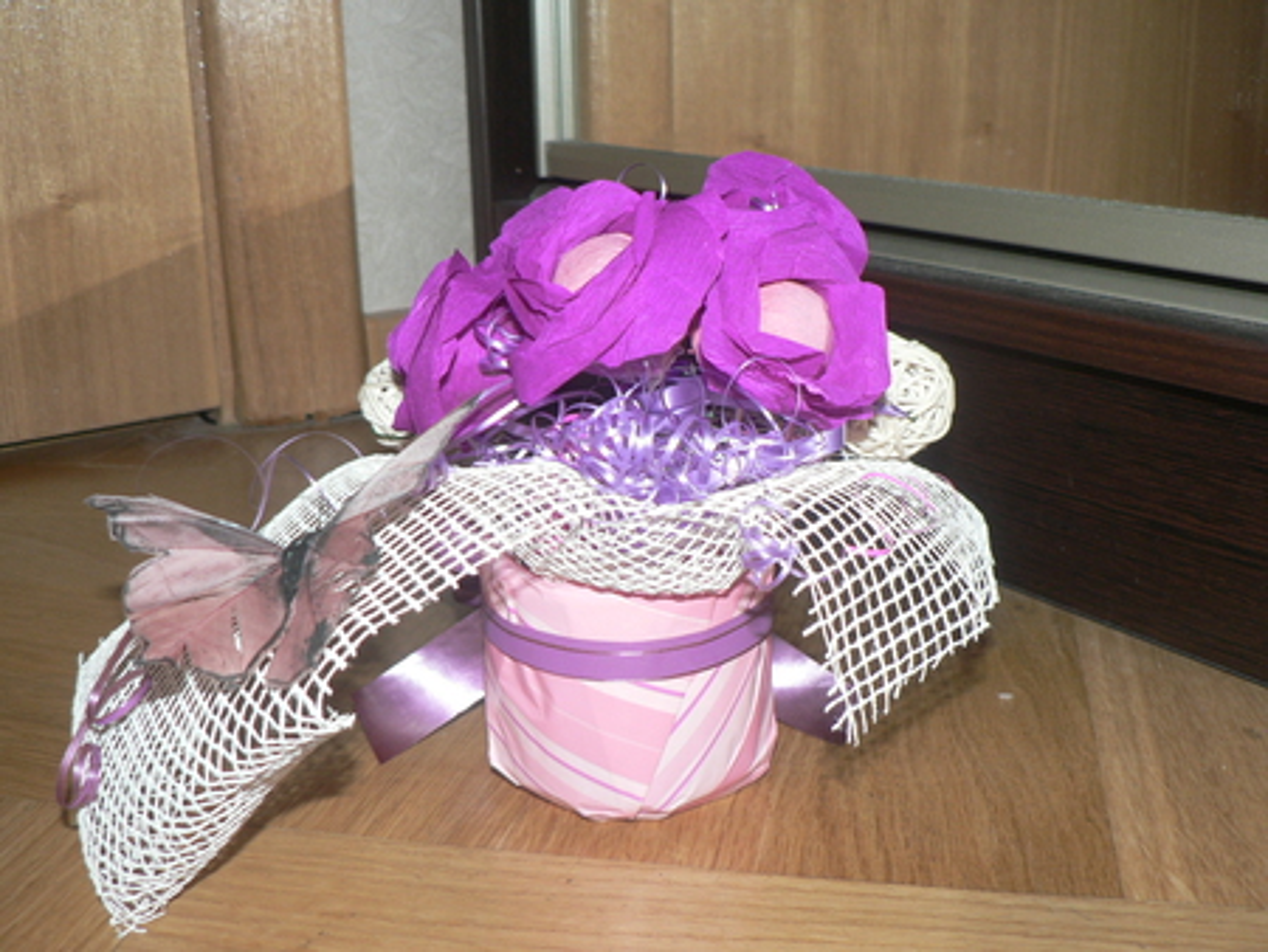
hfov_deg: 46.8
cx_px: 634
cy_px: 476
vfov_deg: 36.0
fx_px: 1466
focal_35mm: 40
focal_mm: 6.7
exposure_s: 1/60
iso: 100
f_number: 2.8
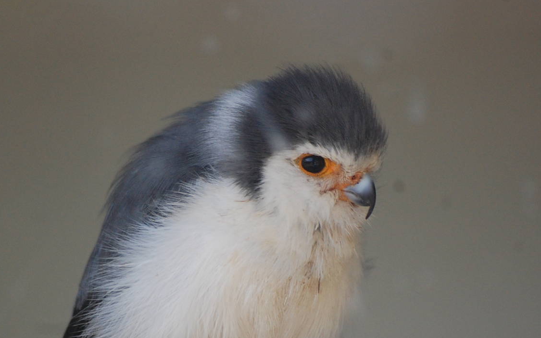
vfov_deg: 3.0
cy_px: 249
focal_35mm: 434
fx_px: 6399
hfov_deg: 4.8
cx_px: 234
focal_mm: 200
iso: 800
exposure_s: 1/400
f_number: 5.6
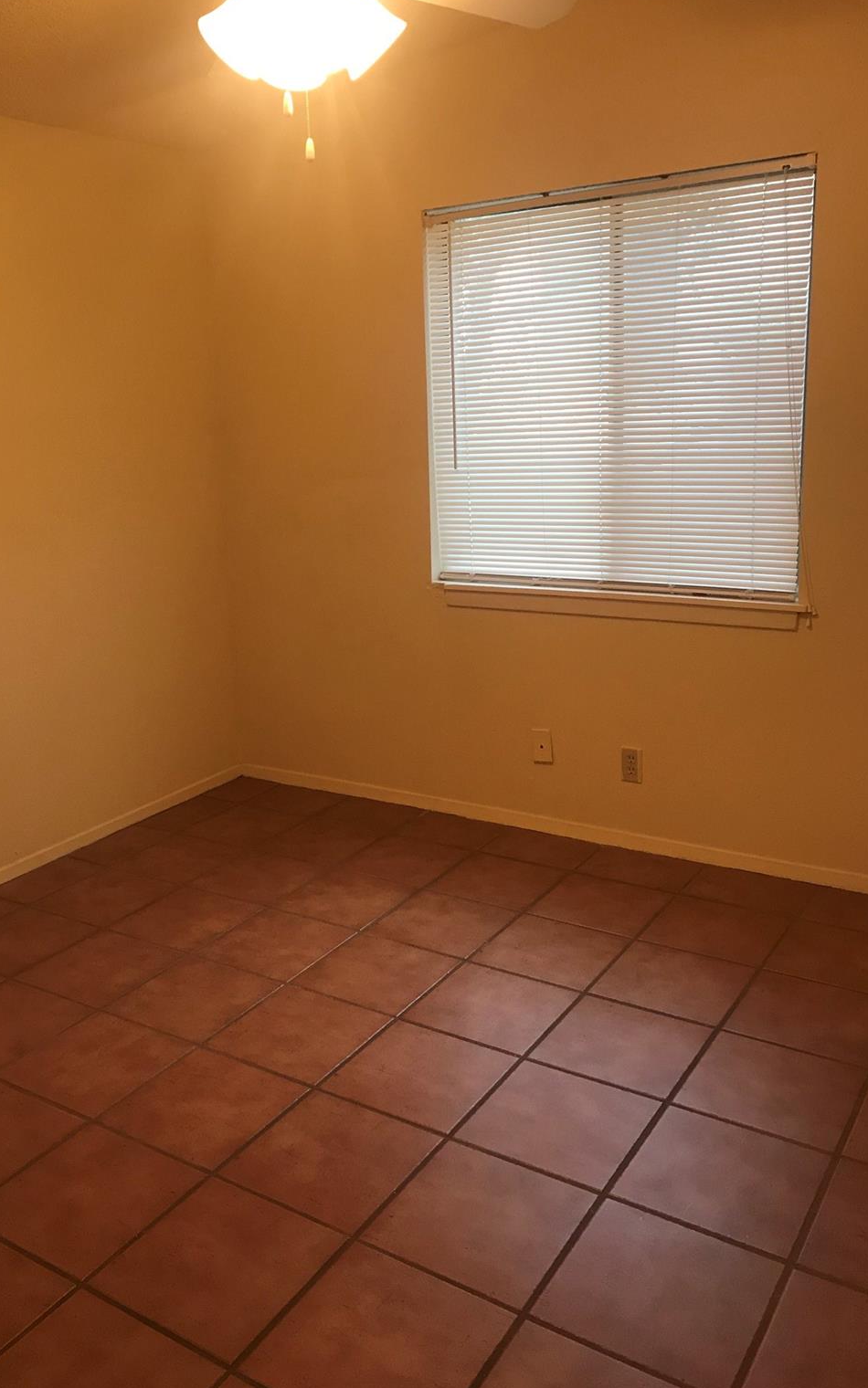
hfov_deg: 41.7
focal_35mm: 30
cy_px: 691
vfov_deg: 62.9
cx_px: 375
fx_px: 1135
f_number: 1.8
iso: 50
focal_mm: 3.99
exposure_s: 1/15
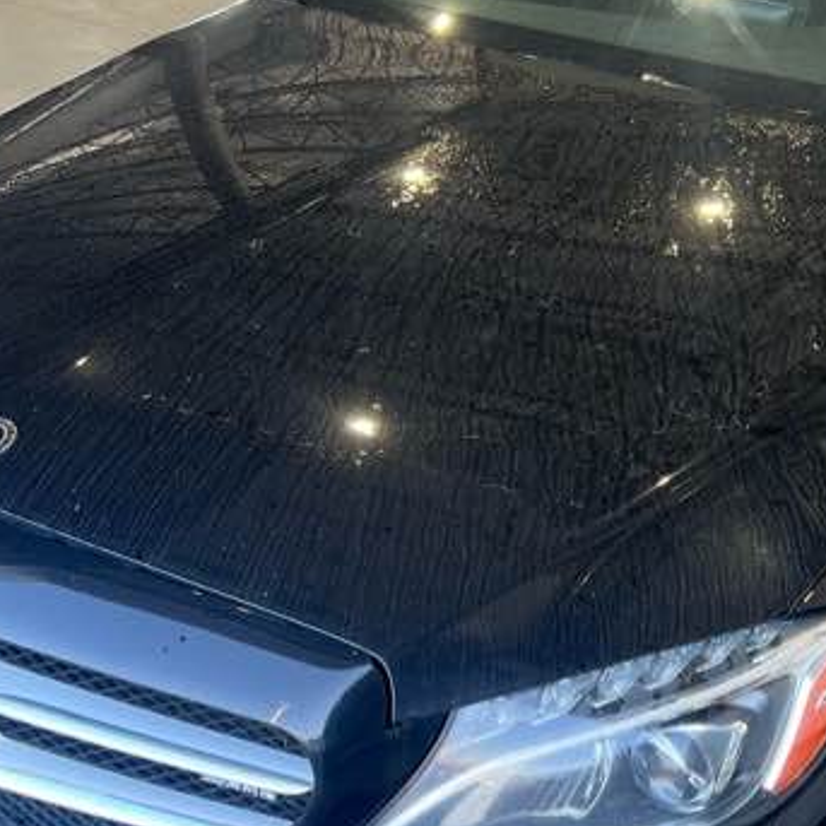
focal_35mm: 62
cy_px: 439
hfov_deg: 27.5
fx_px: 1674
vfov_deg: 27.7
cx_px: 554
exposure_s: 1/120
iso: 80
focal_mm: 5.7
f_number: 1.5
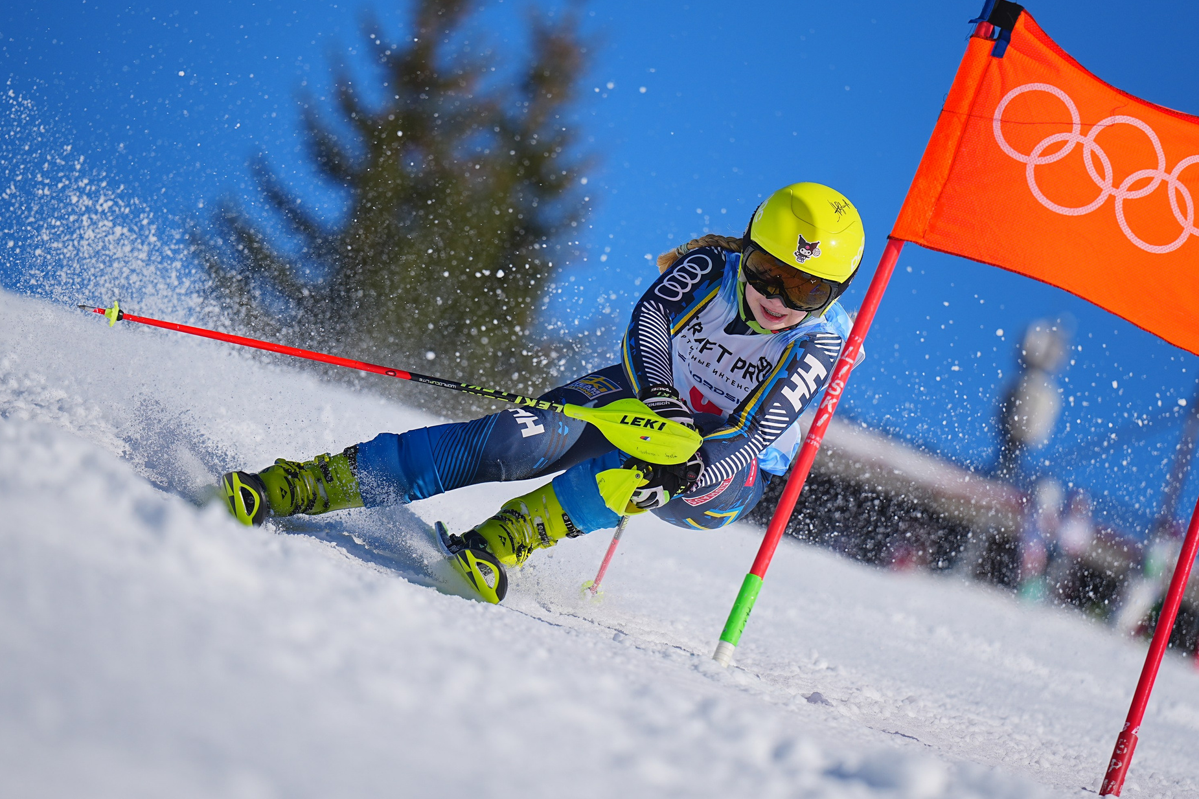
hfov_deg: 8.3
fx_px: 8292
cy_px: 375
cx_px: 691
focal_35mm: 249
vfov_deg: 5.5
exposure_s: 1/5000
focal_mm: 180
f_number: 2.8
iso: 100
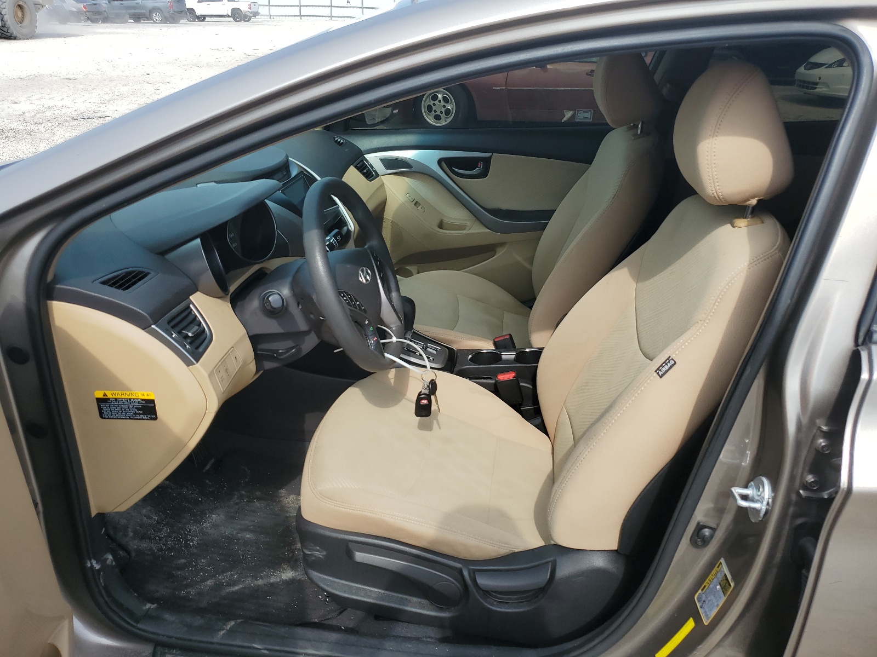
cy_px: 328
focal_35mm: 26
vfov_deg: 53.1
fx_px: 659
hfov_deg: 67.3
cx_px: 438
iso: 50
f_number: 1.5
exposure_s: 1/1429
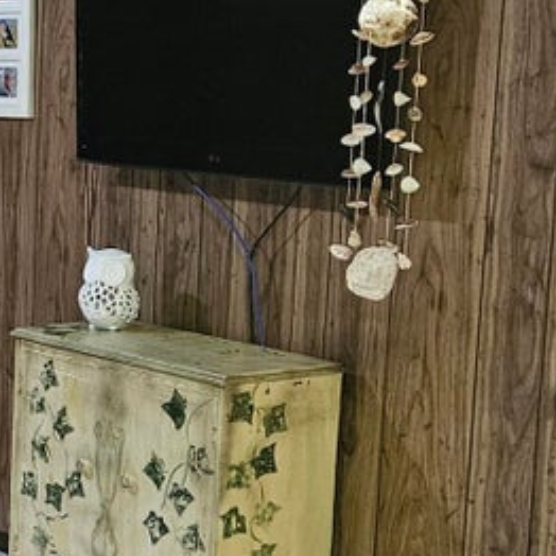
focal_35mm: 106
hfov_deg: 14.9
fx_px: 1926
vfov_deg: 16.4
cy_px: 390
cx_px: -347
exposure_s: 1/30
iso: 640
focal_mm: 5.4
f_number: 1.8
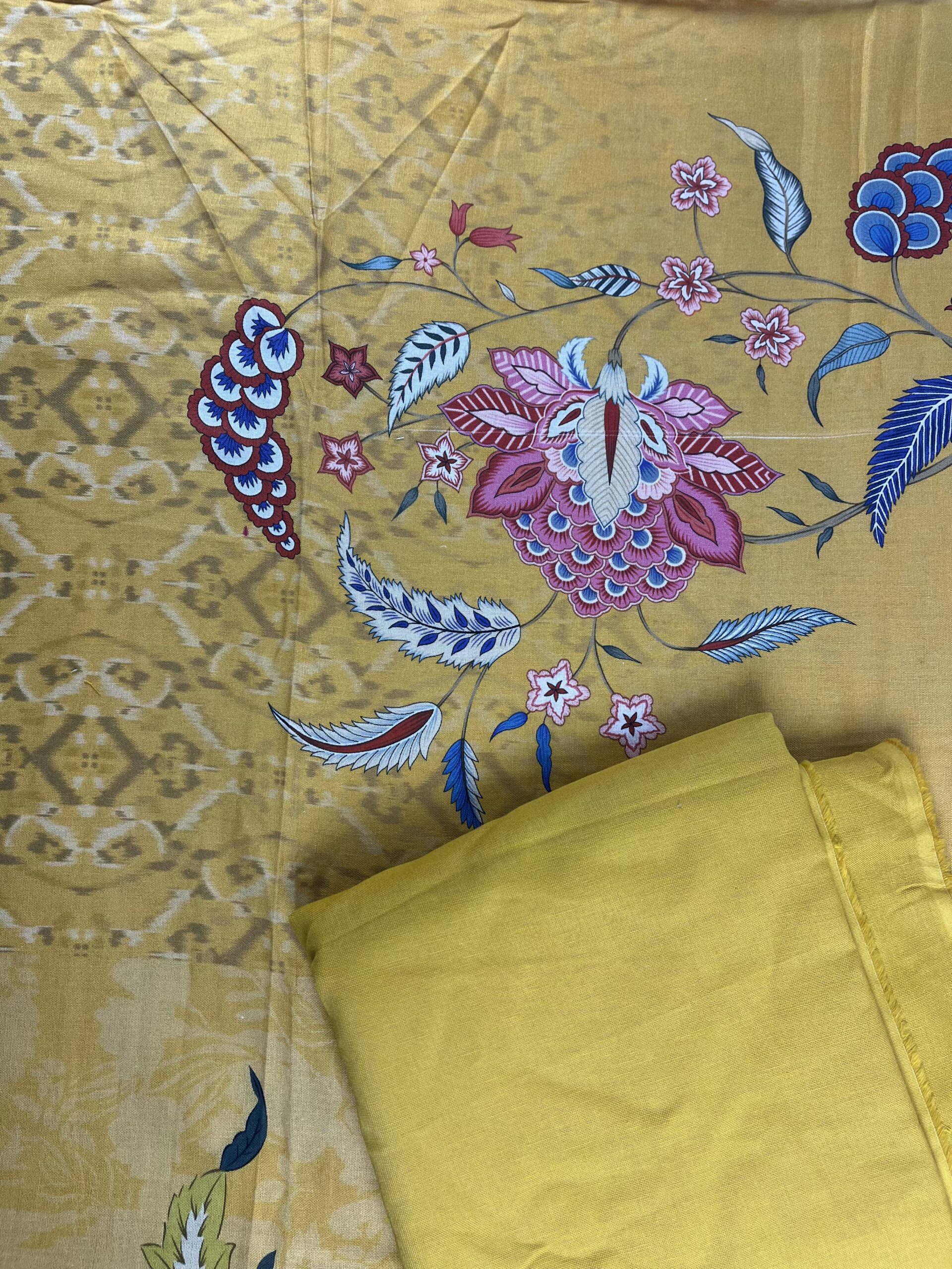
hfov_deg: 53.1
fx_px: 953
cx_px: 476
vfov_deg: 67.3
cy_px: 634
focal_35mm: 26
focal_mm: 5.1
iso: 50
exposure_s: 1/298
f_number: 1.6
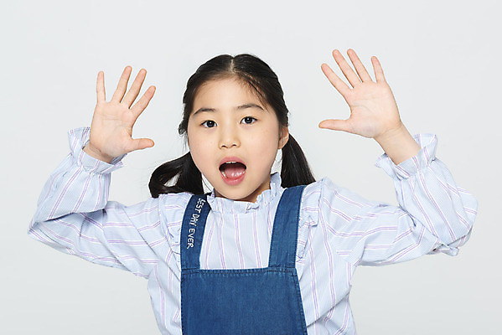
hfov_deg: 13.7
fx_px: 2093
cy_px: 168
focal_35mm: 150
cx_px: 251
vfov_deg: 9.2
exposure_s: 1/125
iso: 100
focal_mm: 150
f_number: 14
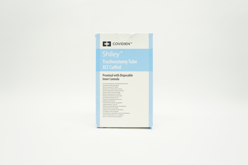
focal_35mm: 30
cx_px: 124
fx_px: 206
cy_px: 82
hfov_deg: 62.0
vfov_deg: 43.5
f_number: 5
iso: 400
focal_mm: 20
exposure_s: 1/80
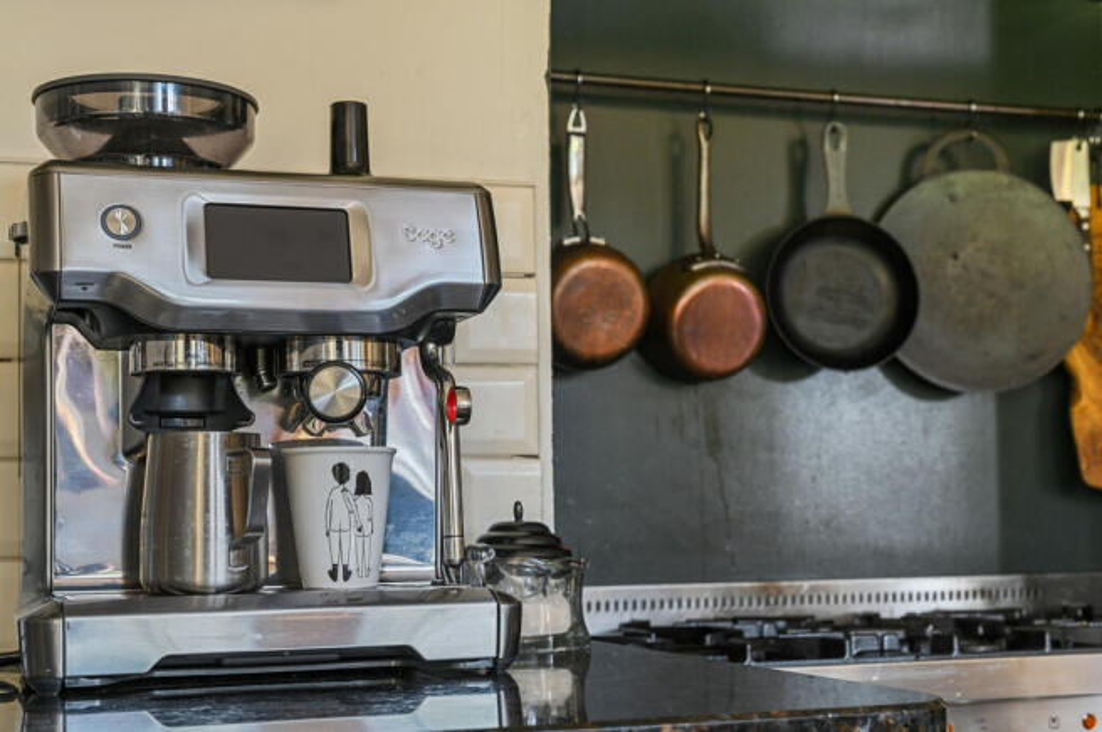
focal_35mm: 50
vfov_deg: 26.9
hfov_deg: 39.6
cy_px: 366
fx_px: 1529
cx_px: 551
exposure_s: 1/2
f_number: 8
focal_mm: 50
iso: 400
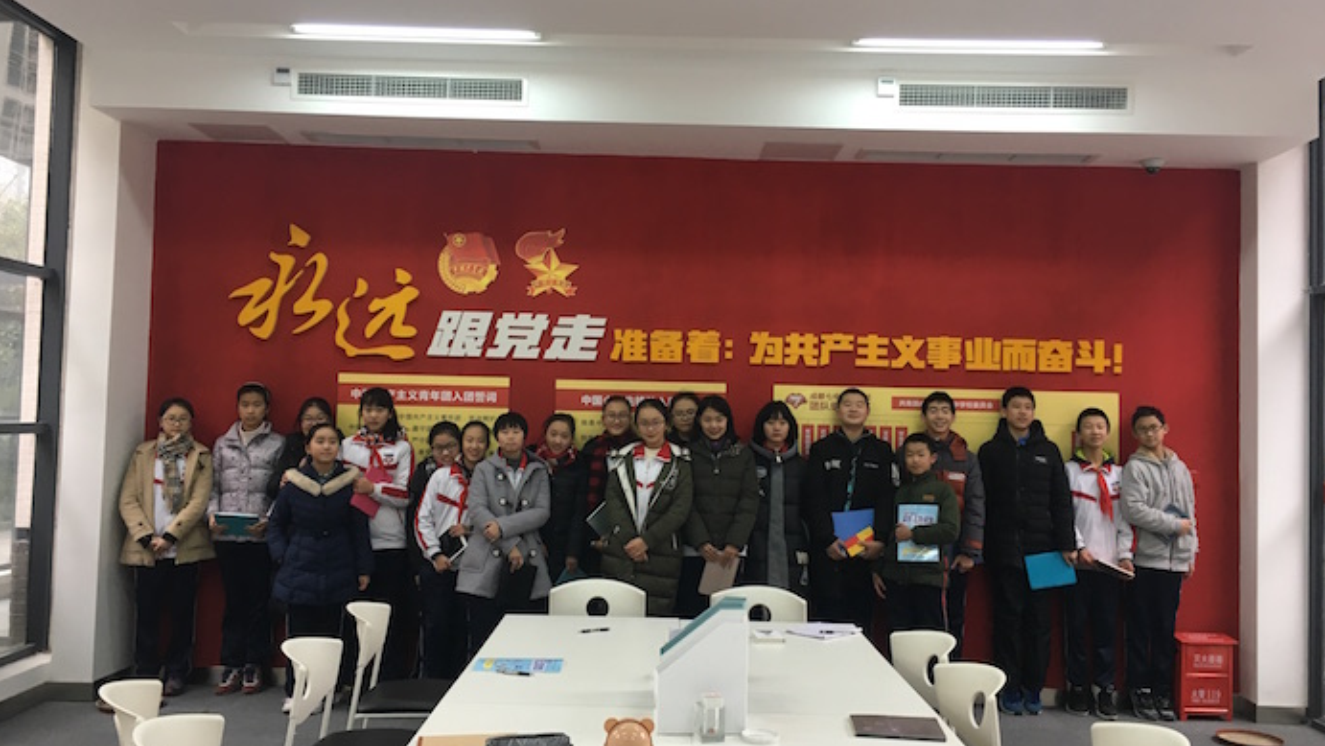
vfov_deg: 36.7
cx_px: 660
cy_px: 373
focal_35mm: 32
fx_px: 1124
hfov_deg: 61.0
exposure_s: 1/33
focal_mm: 4.15
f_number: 2.2
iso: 50
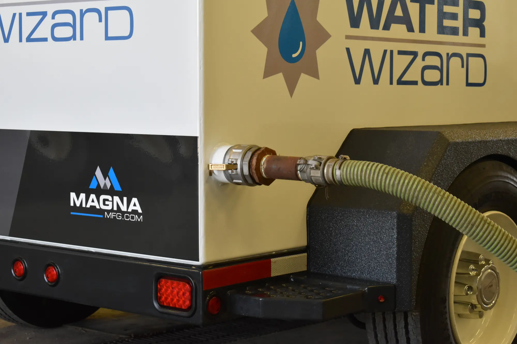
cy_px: 172
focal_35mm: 82
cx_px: 258
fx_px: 1185
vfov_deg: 16.6
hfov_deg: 24.6
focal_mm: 55
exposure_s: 1/125
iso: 1400
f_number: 5.6
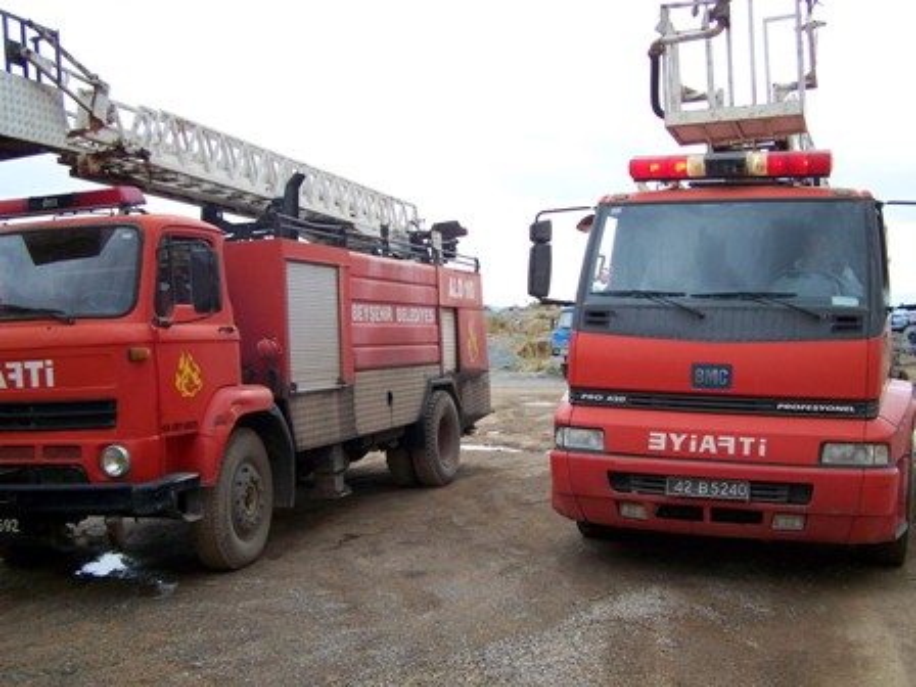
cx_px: 458
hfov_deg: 49.0
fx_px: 1006
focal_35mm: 38
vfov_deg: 37.7
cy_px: 344
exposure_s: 1/640
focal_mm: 6.3
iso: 100
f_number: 2.8
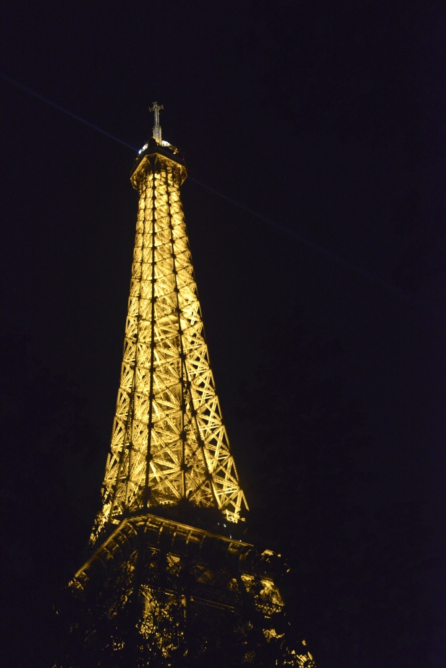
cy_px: 334
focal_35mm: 50
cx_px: 223
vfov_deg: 39.6
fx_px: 929
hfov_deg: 27.0
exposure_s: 1/80
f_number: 6.3
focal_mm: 50
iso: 8063
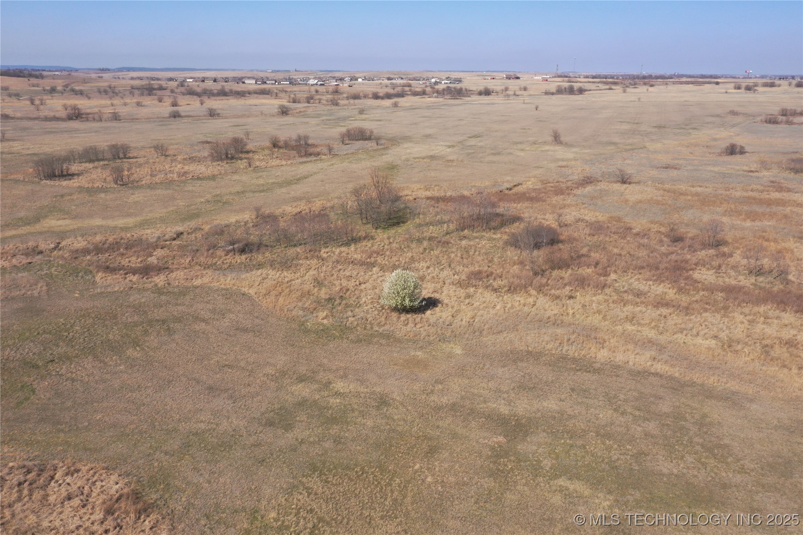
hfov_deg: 65.5
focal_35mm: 28
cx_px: 402
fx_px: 624
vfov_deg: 46.4
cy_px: 268
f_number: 11
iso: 100
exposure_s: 1/120
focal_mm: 10.26
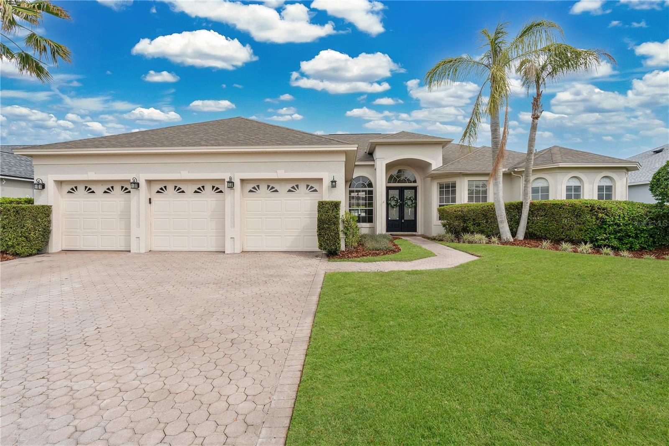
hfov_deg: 96.7
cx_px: 334
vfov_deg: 73.7
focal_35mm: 16
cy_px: 223
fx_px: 297
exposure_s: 1/320
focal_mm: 16
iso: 100
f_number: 8
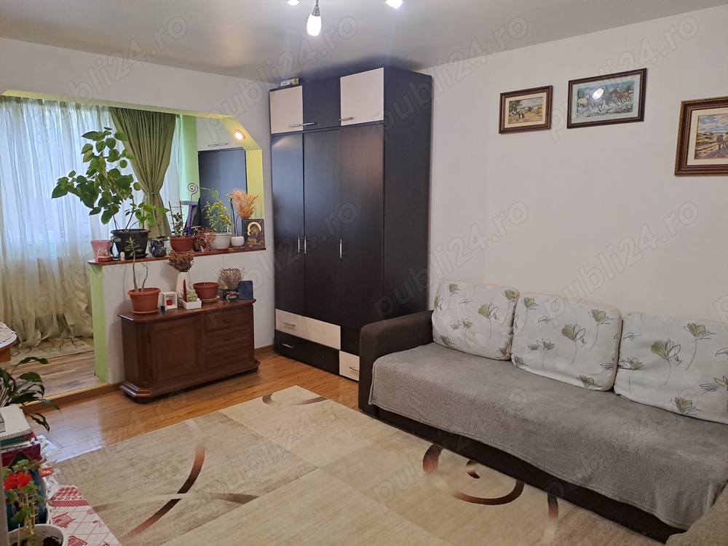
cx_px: 364
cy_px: 273
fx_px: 526
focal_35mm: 25
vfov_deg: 54.9
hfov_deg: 69.4
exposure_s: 1/50
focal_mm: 4.65
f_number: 1.8
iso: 320
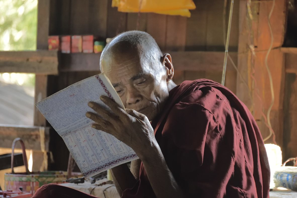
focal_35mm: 168
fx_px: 1386
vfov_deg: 8.2
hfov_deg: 12.2
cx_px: 148
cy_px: 99
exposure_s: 1/125
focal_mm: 112
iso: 1600
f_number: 5.6
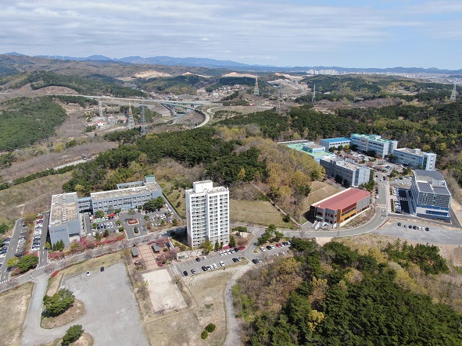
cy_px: 172
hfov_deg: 67.3
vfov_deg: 53.0
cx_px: 235
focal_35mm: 26
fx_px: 347
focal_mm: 4.39
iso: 100
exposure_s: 1/1250
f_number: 2.8
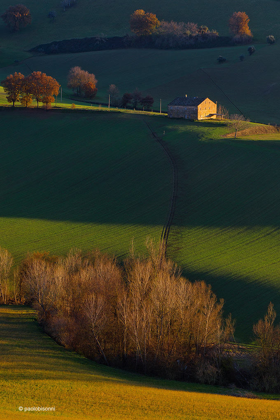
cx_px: 140
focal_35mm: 105
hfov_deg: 13.0
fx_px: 1225
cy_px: 210
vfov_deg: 19.5
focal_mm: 70
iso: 100
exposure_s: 1/125
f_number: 8
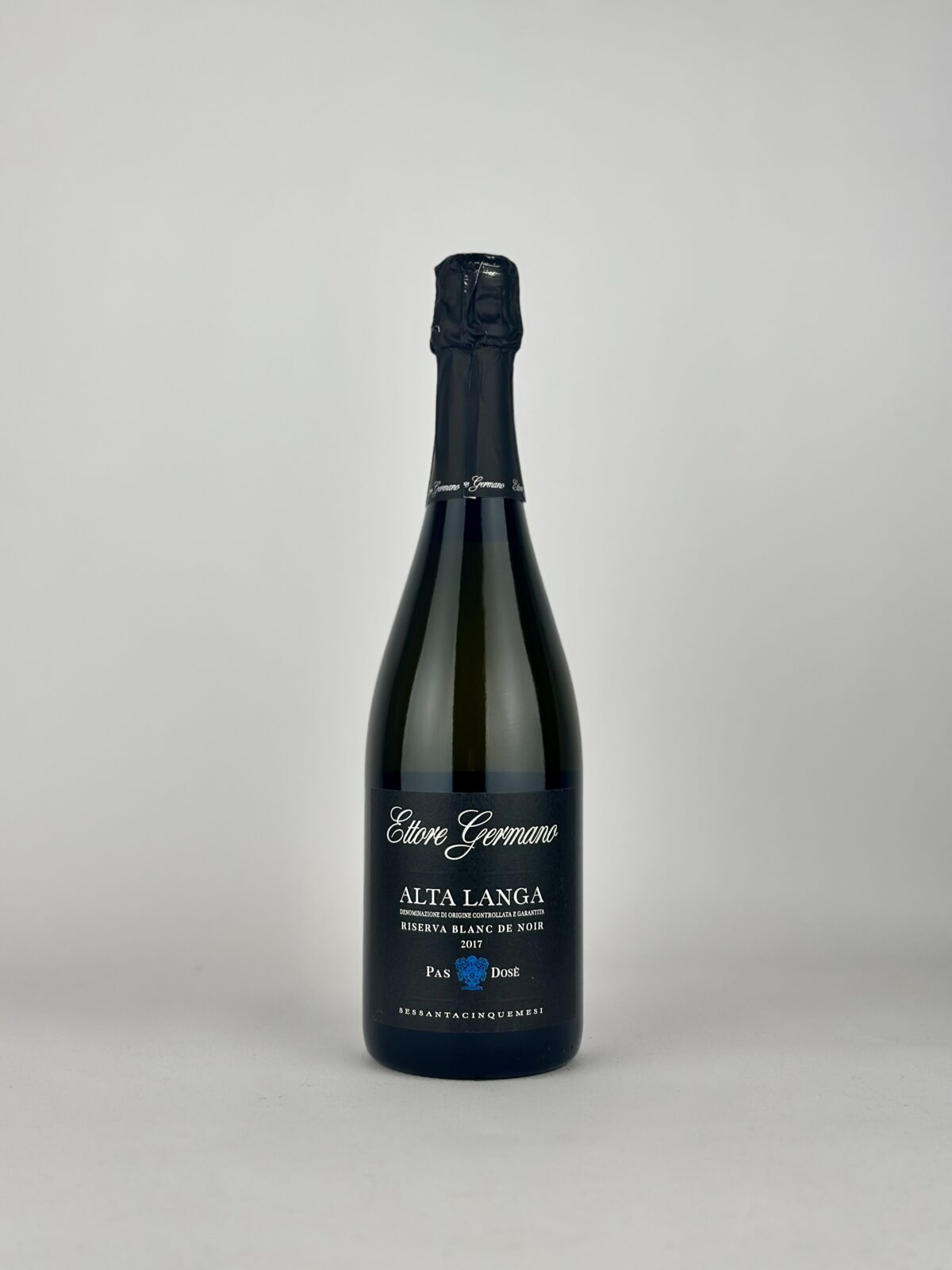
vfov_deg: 39.7
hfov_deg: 30.3
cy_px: 635
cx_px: 476
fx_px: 1760
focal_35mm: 48
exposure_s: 1/642
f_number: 1.78
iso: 80
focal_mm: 6.86
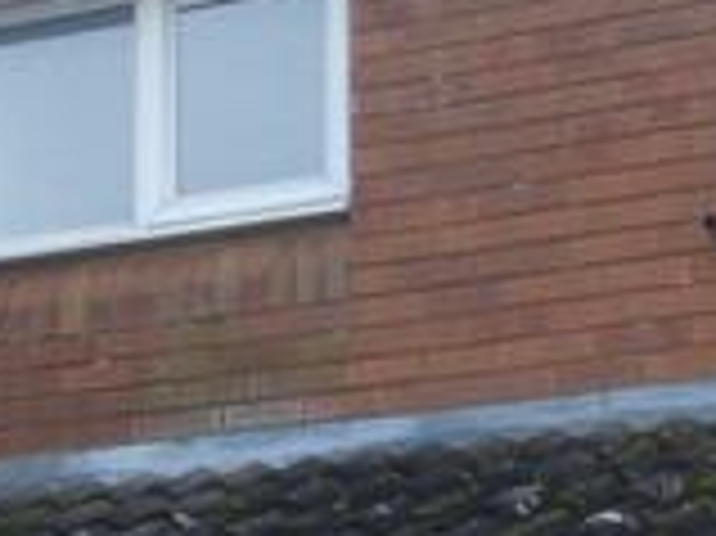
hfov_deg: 12.4
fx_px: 3204
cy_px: 905
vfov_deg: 9.2
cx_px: -171
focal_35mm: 155
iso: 100
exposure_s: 1/125
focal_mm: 4.3
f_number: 4
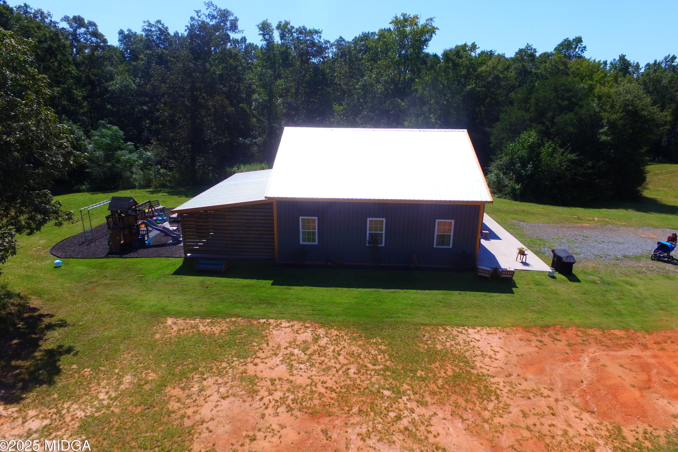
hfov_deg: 81.2
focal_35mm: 21
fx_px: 395
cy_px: 212
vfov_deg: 59.4
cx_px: 338
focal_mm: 3.61
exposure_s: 1/2000
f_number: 2.8
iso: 200
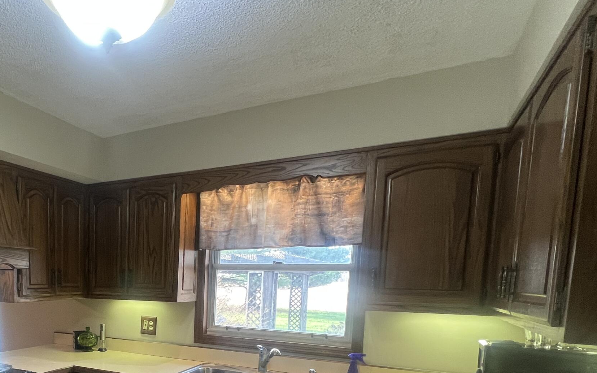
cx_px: 142
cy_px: 328
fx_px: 407
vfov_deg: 45.2
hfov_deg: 67.5
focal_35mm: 25
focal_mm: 1.57
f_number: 1.8
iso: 200
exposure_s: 1/60
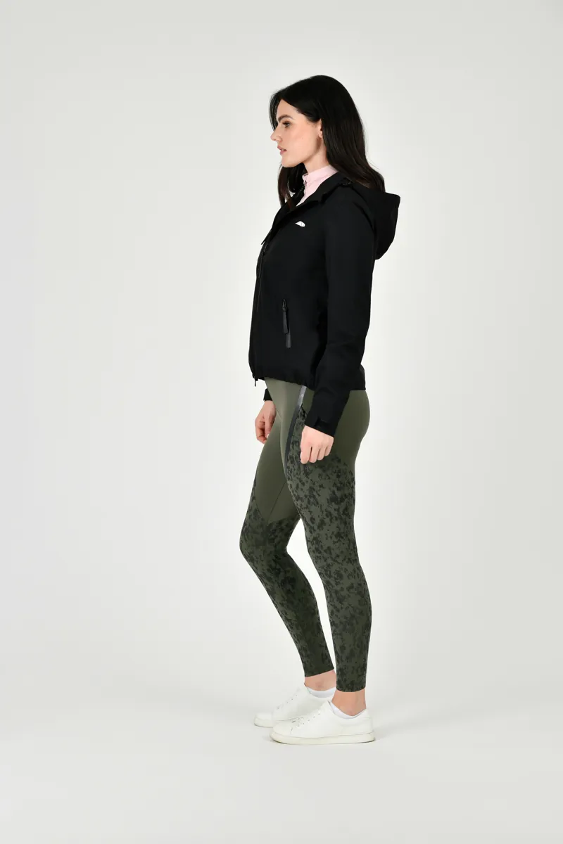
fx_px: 1642
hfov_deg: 19.5
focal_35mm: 70
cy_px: 422
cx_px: 282
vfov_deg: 28.8
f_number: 6.3
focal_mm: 70
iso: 200
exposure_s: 1/160
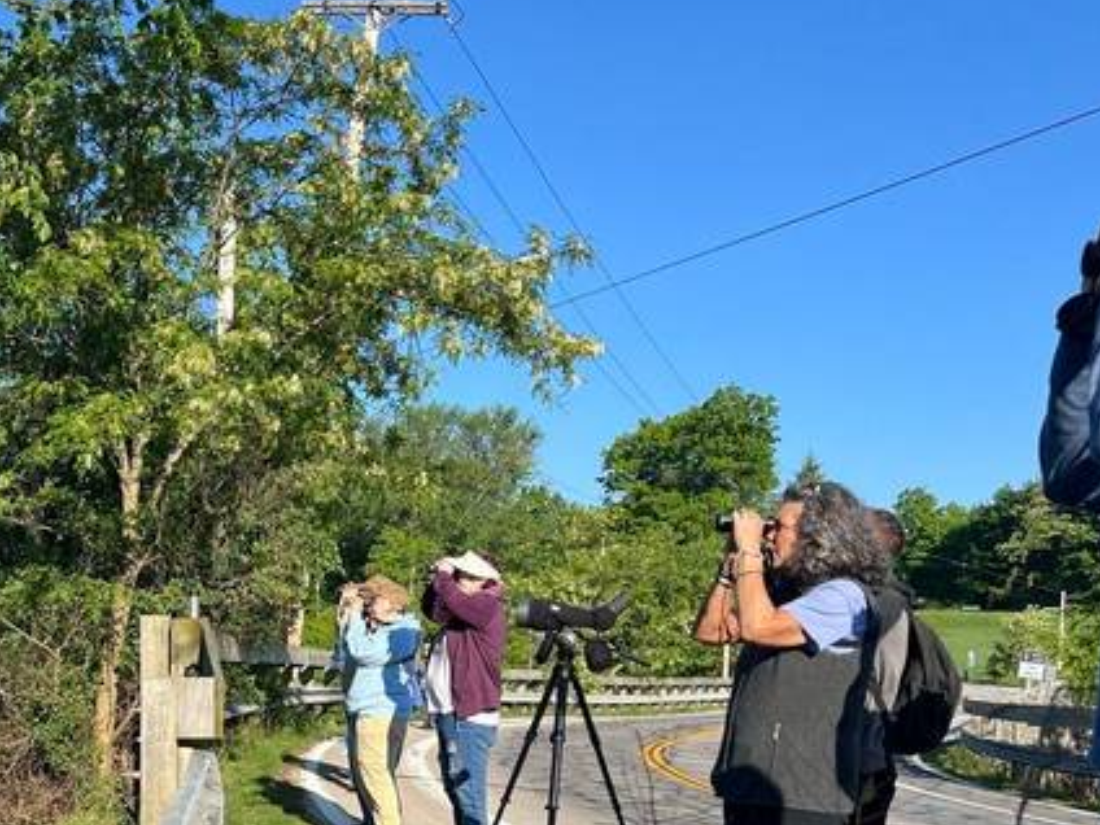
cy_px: 646
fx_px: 1462
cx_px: 259
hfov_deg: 40.0
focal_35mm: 46
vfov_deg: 30.8
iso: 50
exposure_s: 1/2632
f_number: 1.5
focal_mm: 5.7
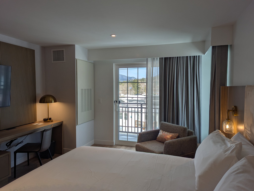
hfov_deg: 71.5
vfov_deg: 56.9
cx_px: 127
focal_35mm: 24
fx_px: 176
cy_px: 96
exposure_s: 1/877
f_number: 1.85
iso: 59
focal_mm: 6.81
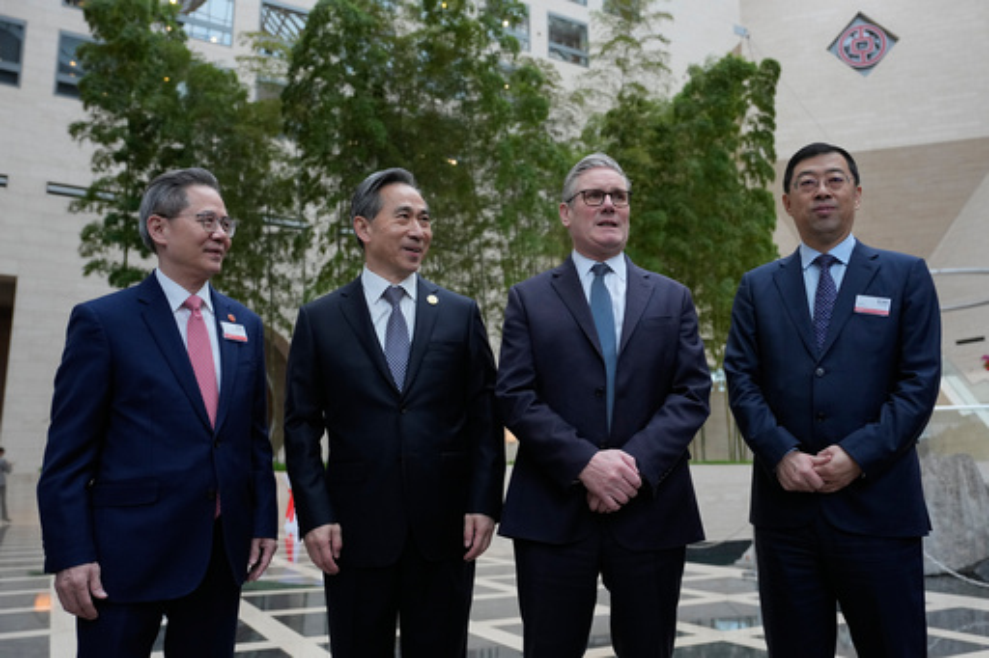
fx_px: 824
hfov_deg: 61.9
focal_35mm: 30
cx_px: 494
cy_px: 329
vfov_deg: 43.6
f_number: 2.8
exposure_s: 1/400
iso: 1000
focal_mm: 30
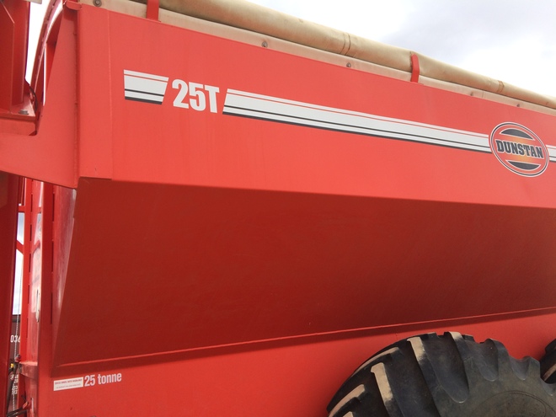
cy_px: 208
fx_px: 466
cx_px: 278
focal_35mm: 29
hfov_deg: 61.7
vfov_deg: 48.2
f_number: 2.2
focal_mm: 4.15
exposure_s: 1/933
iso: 32
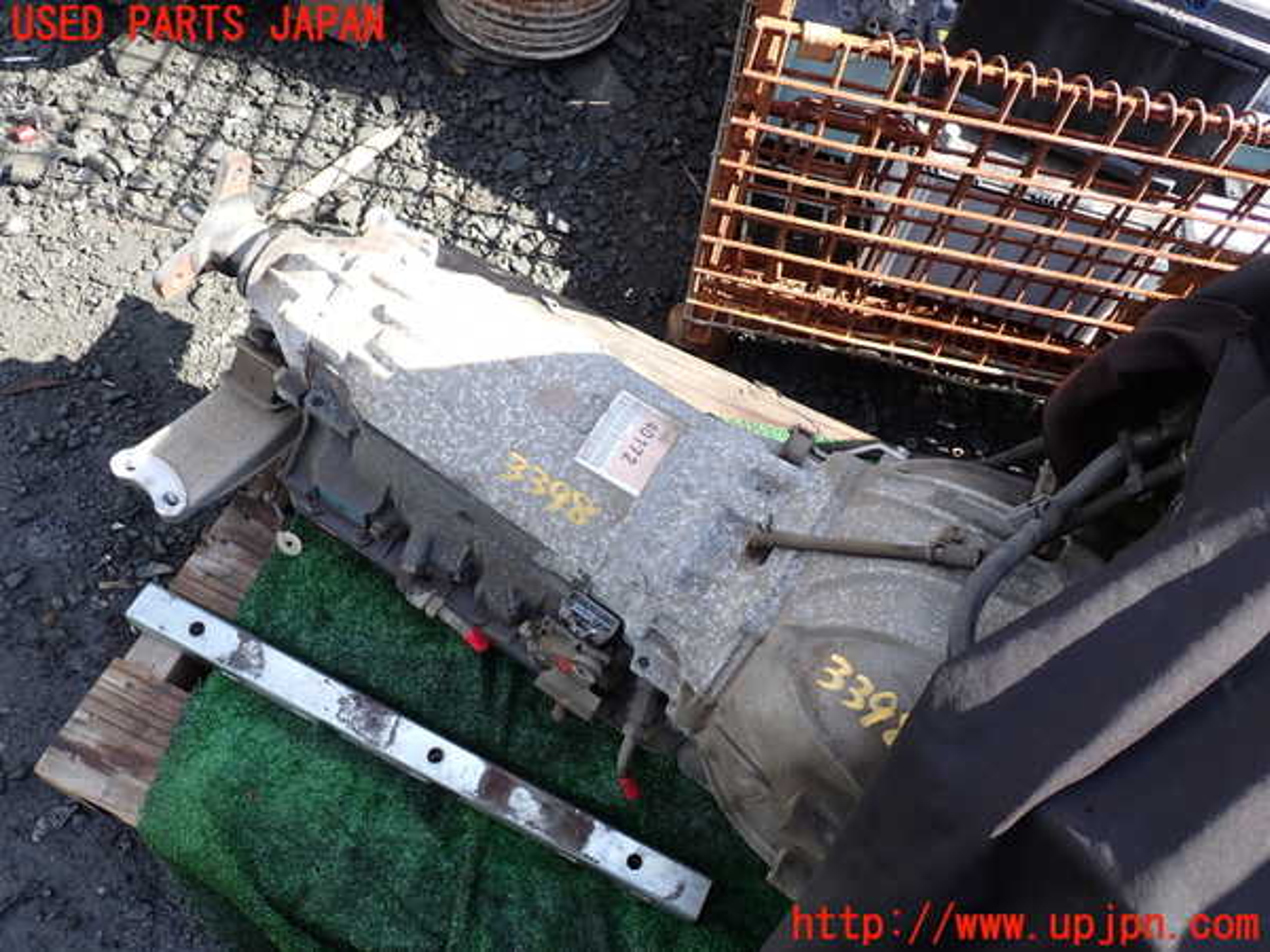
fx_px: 1101
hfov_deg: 60.0
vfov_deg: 46.8
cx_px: 635
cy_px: 476
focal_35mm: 30
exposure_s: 1/160
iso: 100
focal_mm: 5.4
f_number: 3.2
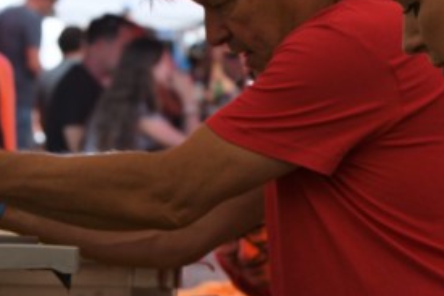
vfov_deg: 4.6
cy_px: 49
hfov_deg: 7.0
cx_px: 404
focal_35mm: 295
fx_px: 3636
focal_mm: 100
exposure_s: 1/500
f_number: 8
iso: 640
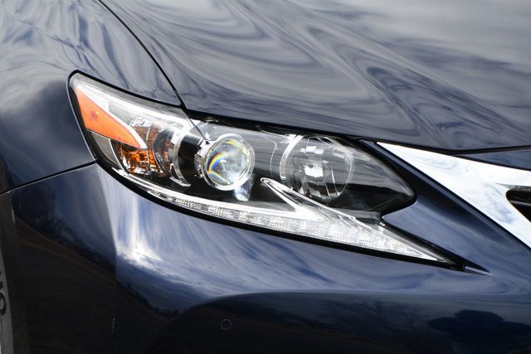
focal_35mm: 147
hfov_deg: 14.0
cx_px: 266
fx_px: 2169
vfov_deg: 9.3
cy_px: 177
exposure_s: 1/320
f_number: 9
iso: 100
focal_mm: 98
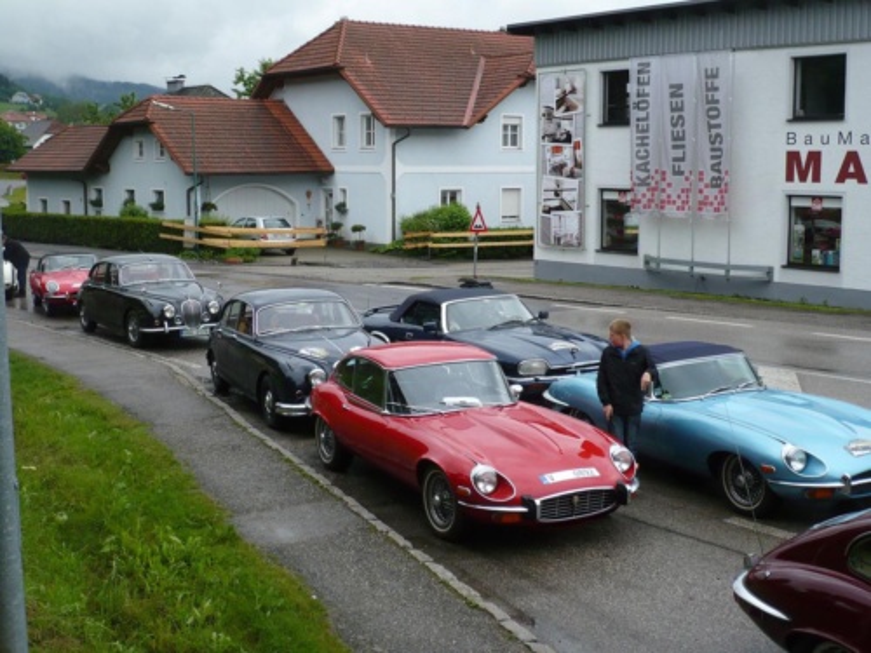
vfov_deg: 29.1
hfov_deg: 38.2
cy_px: 326
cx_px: 436
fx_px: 1258
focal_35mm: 50
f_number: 3.4
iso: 100
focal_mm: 8.3
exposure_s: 1/400
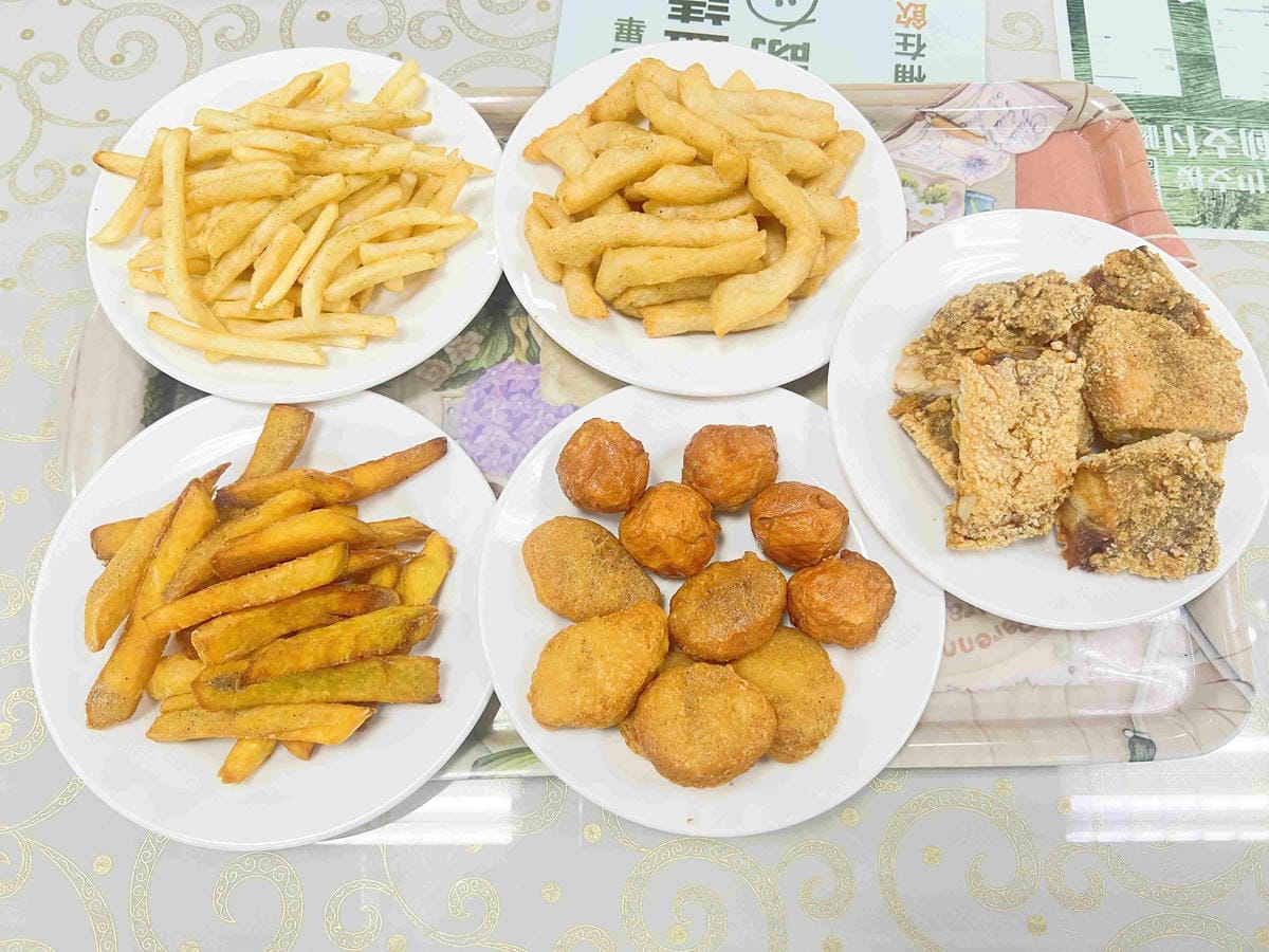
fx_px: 953
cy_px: 476
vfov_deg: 53.1
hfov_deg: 67.3
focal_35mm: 26
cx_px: 634
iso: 125
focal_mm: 5.7
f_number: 1.5
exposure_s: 1/60
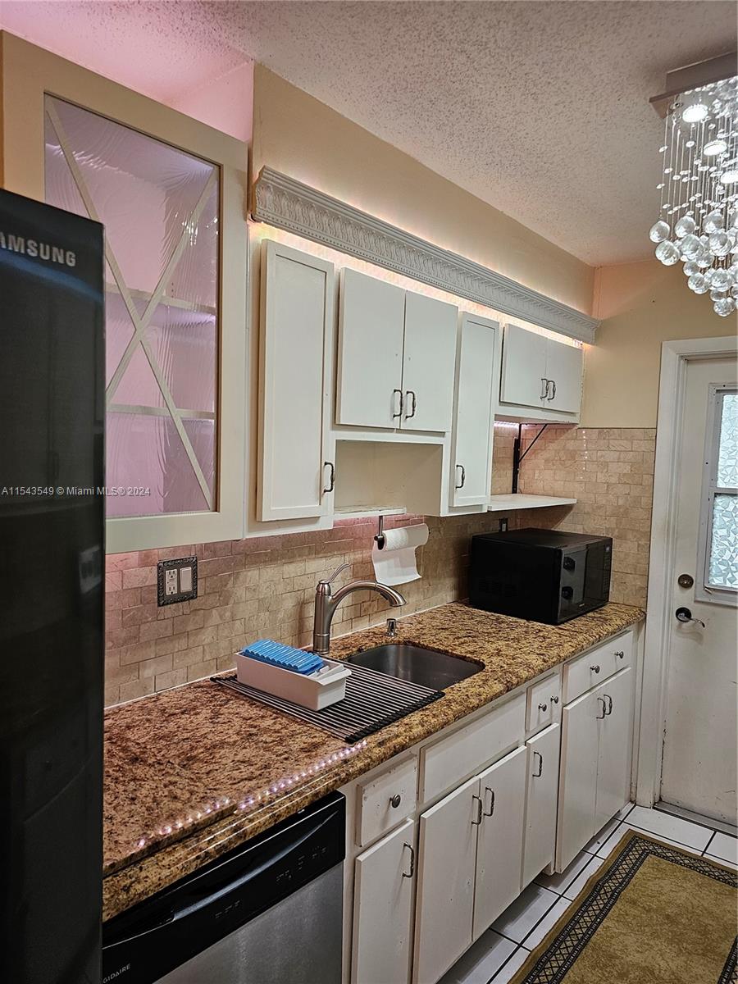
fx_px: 654
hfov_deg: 58.9
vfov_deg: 73.9
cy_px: 492
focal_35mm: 23
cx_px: 369
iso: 200
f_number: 1.7
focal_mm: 6.3
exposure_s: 1/120
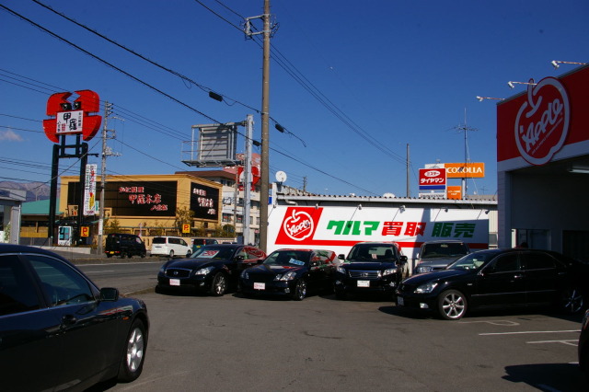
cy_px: 196
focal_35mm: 32
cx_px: 294
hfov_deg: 59.5
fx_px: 515
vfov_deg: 41.7
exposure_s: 1/250
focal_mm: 21
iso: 200
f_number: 13
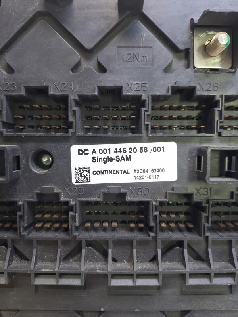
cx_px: 119
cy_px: 158
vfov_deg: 73.9
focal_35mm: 23
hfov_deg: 58.9
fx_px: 211
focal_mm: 5.54
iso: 160
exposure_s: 1/50
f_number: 1.8
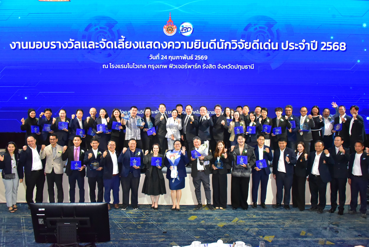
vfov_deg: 46.4
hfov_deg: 65.5
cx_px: 184
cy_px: 124
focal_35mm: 28
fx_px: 287
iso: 6400
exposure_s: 1/200
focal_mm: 28
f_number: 6.3
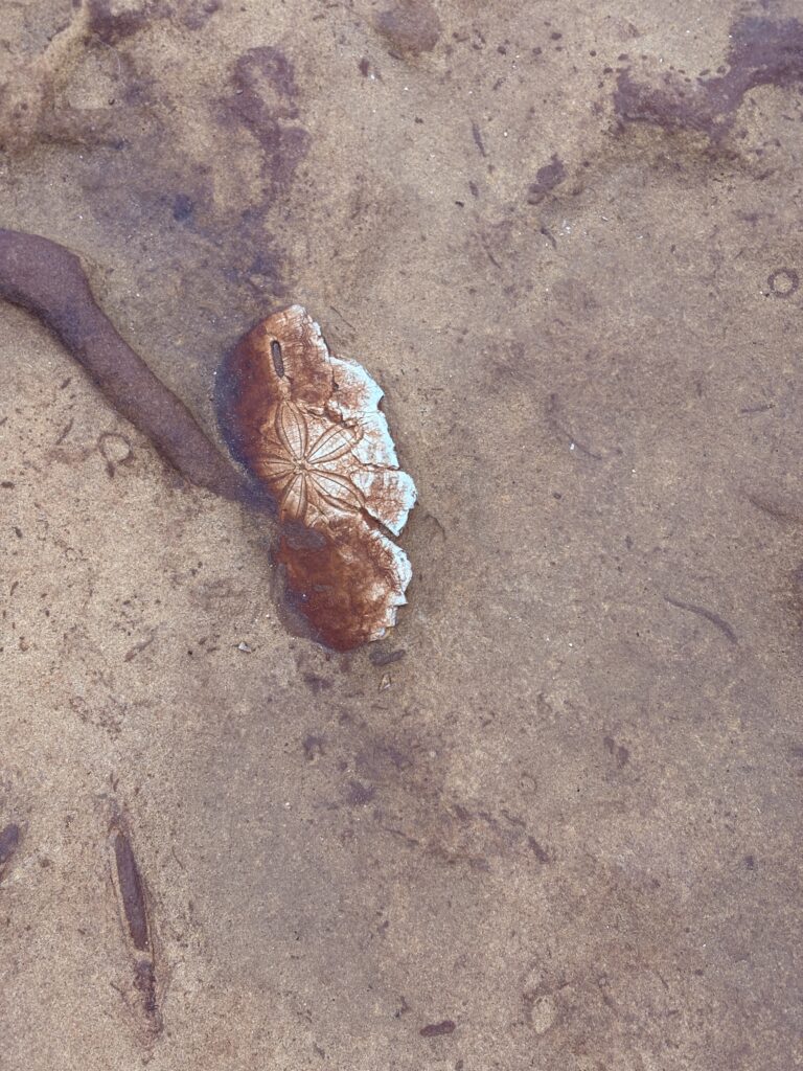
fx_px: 1608
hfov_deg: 28.0
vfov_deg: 36.8
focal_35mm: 52
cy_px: 536
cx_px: 402
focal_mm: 5.96
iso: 25
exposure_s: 1/122
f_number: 1.6
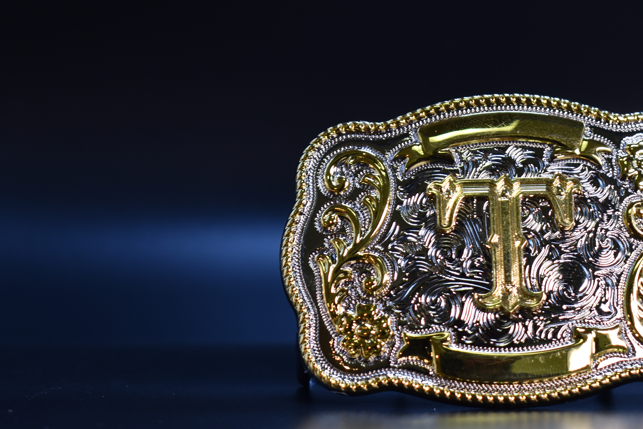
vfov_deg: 9.8
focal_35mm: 140
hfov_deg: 14.6
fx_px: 2498
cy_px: 242
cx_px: 487
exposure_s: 1/13
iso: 100
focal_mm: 55
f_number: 5.6
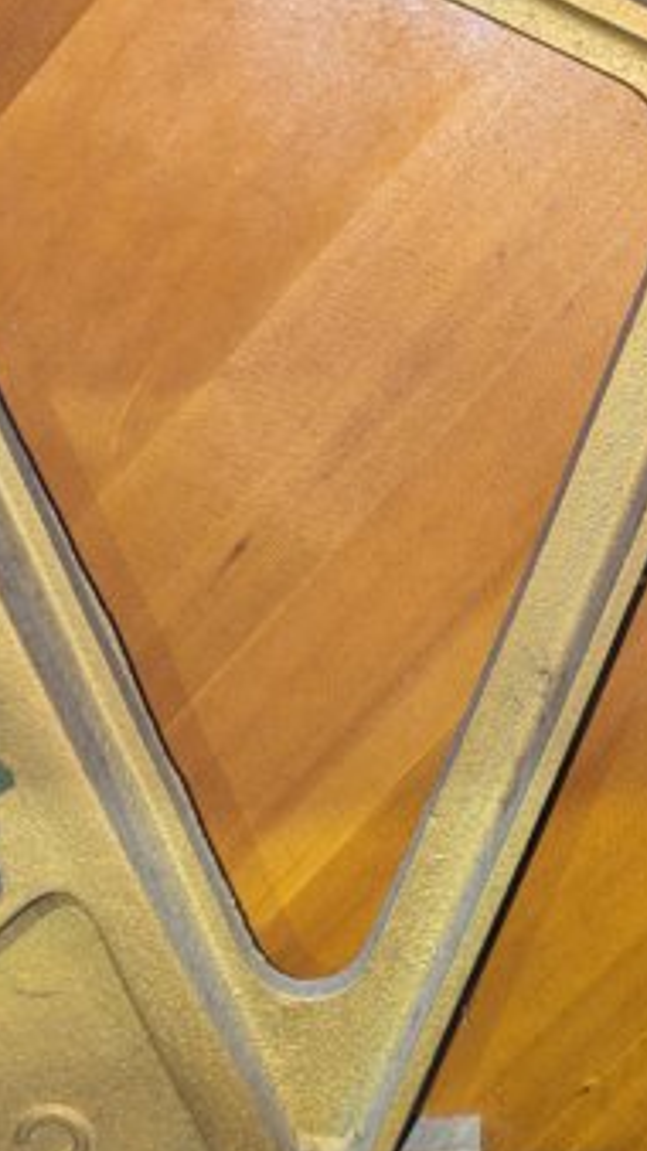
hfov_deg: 20.4
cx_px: 557
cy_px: 347
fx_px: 1770
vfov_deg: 35.5
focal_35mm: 58
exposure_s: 1/40
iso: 433
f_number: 1.89
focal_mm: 5.43
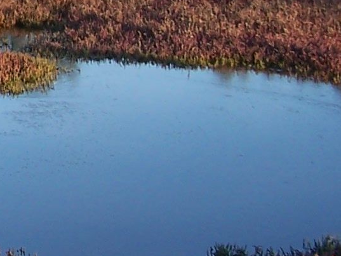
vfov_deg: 9.0
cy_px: -73
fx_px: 1606
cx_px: -246
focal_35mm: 163
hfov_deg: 11.4
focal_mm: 6.3
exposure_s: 1/250
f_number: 2.8
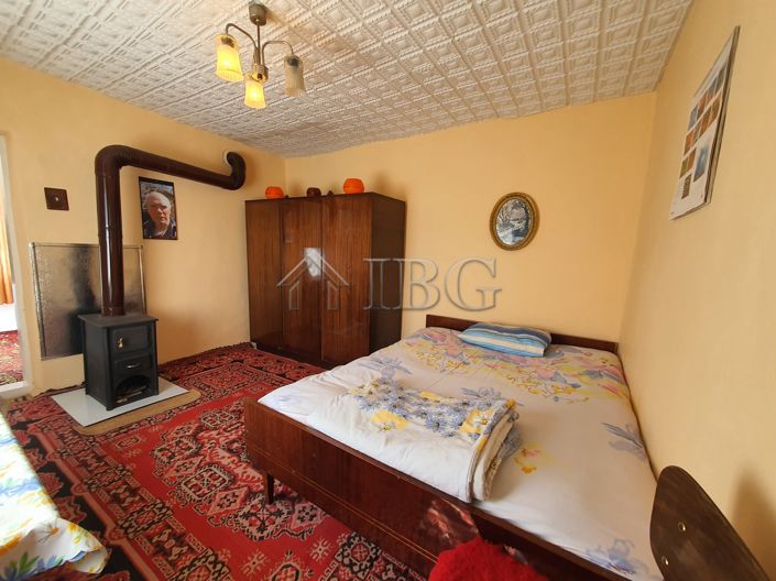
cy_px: 290
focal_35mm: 13
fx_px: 291
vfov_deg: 89.9
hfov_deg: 106.2
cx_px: 388
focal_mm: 1.8
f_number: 2.2
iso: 100
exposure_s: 1/50
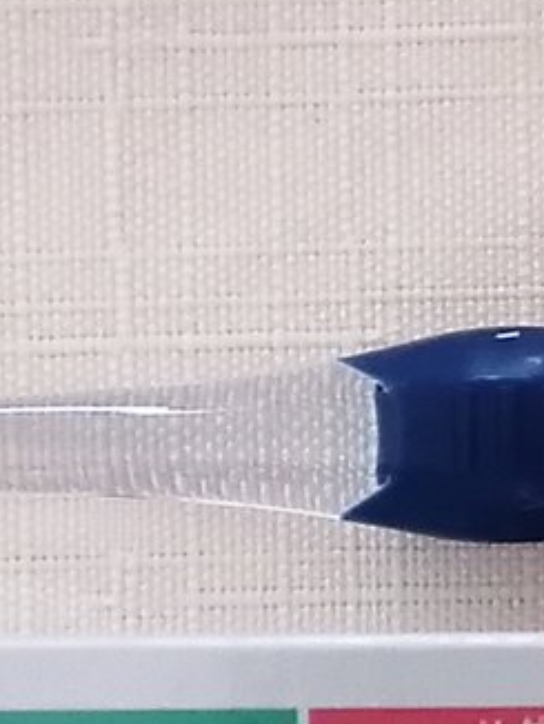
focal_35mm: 159
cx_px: 488
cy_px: 644
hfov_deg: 9.3
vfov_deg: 12.3
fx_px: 3327
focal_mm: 3.62
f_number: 1.8
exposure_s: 1/33.3
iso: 200
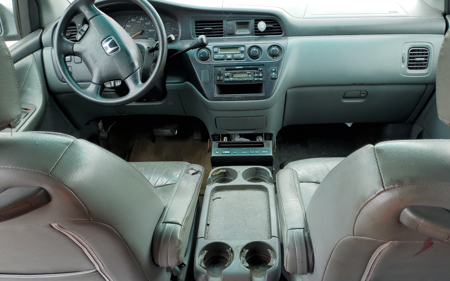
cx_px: 228
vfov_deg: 44.5
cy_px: 154
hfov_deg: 66.5
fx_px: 343
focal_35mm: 28
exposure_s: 1/238
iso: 50
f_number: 1.5
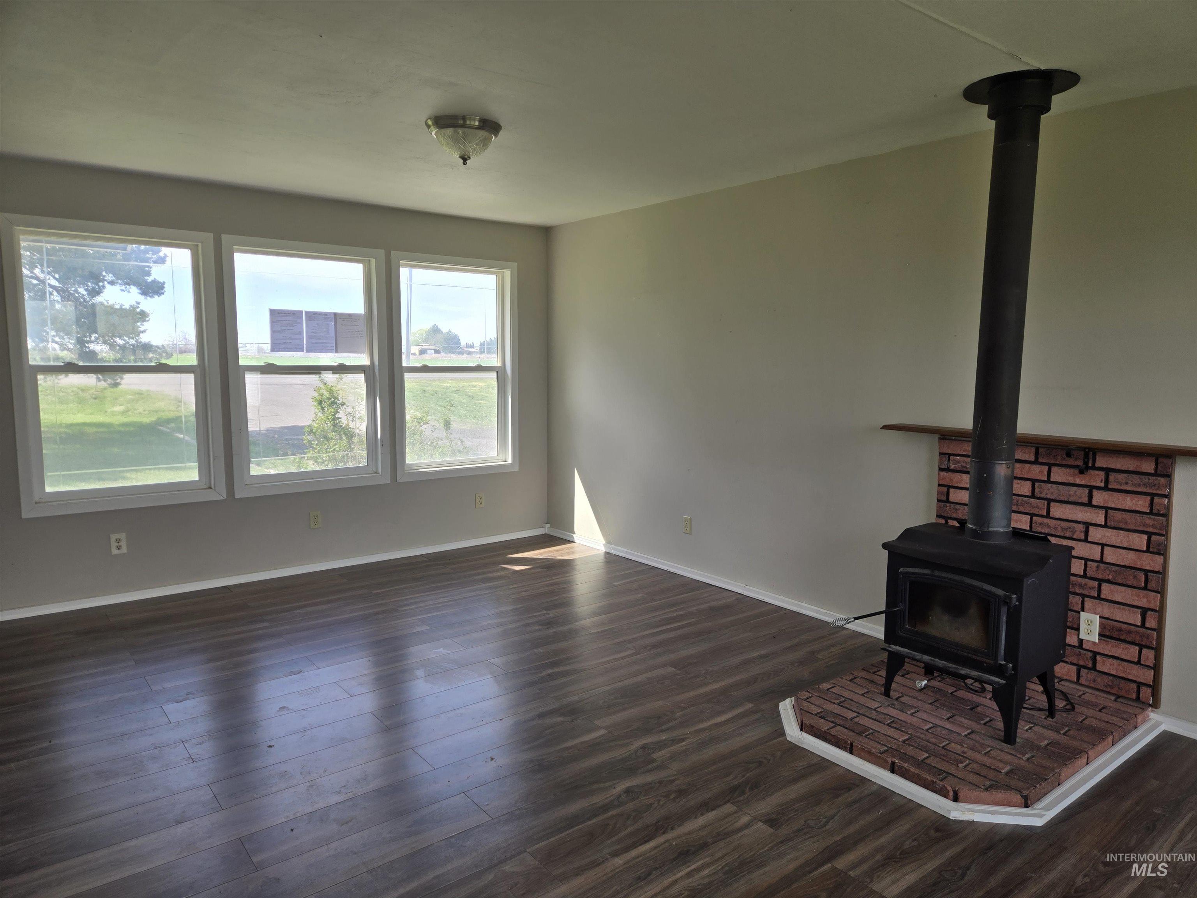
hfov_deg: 73.9
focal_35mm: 23
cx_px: 598
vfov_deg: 58.9
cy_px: 449
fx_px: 795
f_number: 1.8
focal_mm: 5.4
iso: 25
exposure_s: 1/337
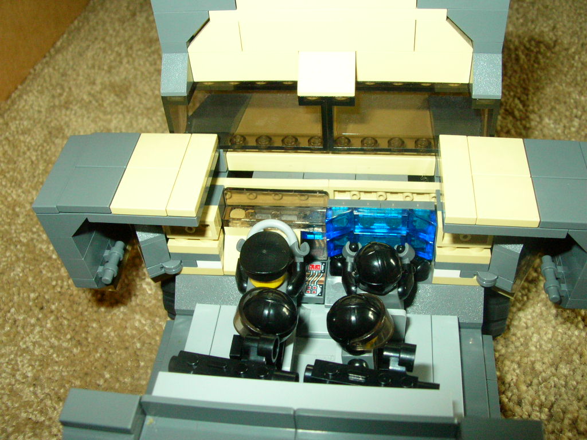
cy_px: 220
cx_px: 294
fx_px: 627
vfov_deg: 38.7
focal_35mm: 37
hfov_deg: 50.1
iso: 200
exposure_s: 1/60.1
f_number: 3.8
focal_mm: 6.2
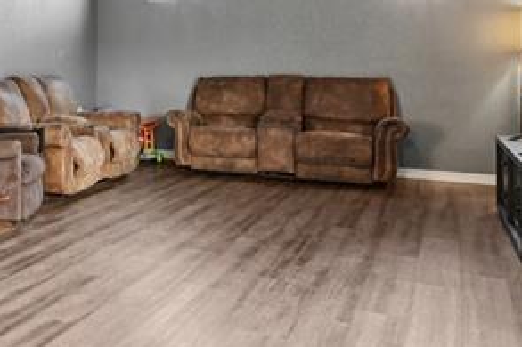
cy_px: 52
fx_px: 735
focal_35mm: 51
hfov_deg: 32.0
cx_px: -116
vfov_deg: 25.9
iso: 400
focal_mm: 14.5
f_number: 13
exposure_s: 1/4
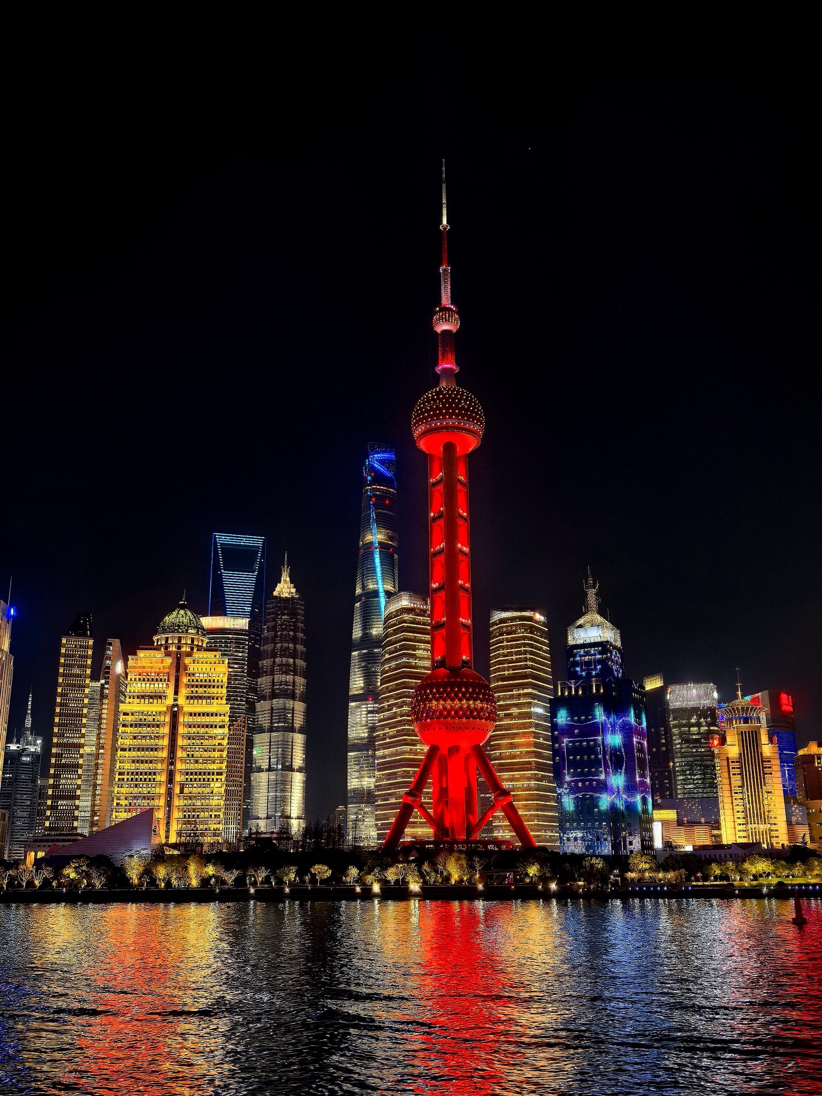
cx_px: 411
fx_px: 1013
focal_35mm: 32
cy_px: 548
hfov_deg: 44.2
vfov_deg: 56.8
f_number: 1.4
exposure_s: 1/50
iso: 320
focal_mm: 6.98
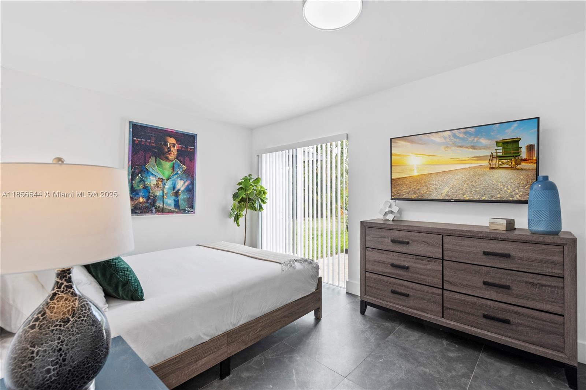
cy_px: 195
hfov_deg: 96.7
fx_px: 260
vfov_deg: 73.8
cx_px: 293
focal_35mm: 16
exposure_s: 1/50
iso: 320
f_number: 8
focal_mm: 16
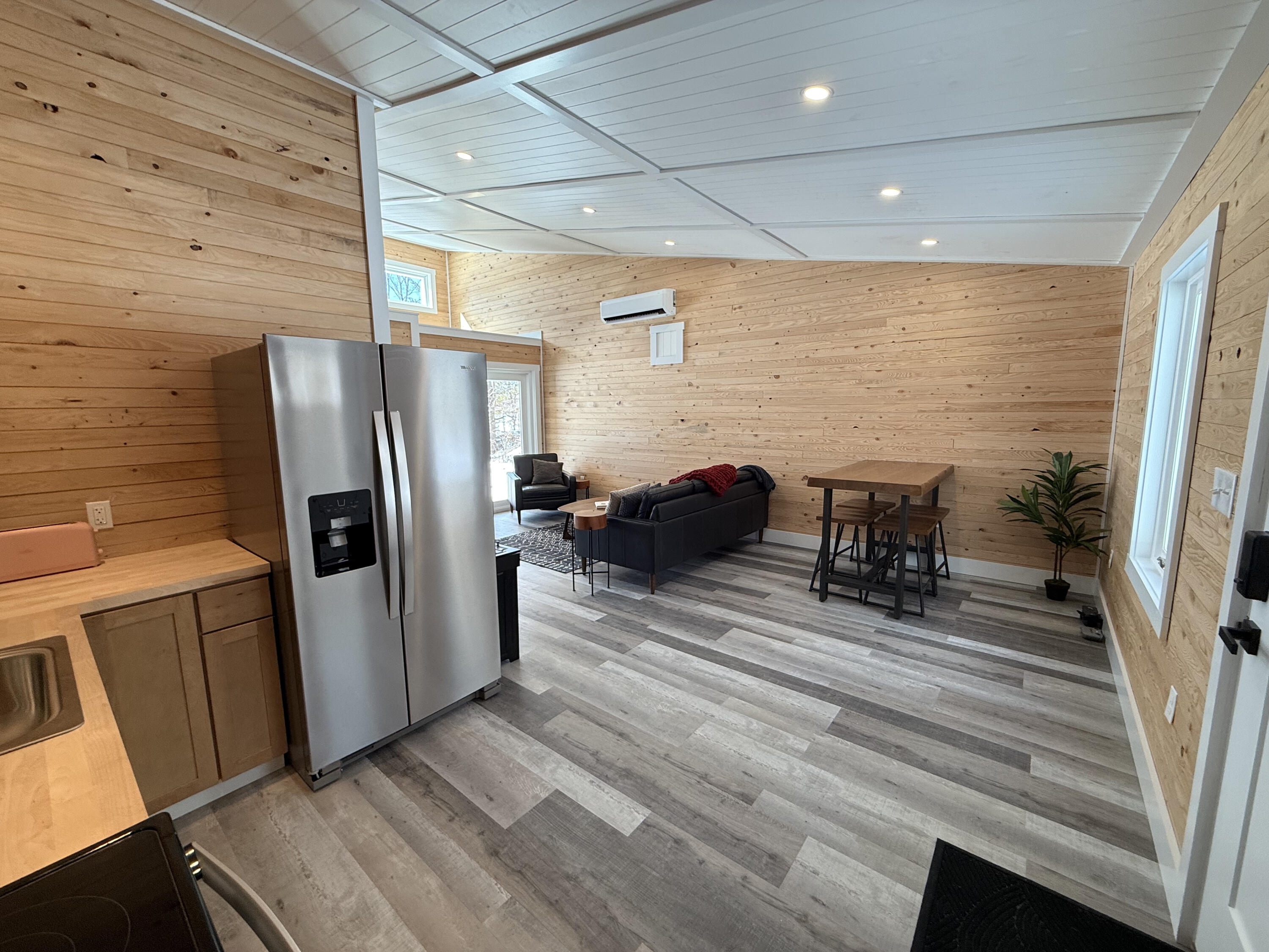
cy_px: 476
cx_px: 634
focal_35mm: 14
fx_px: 513
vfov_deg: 85.7
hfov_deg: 102.1
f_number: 2.2
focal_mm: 2.22
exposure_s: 1/120
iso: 80
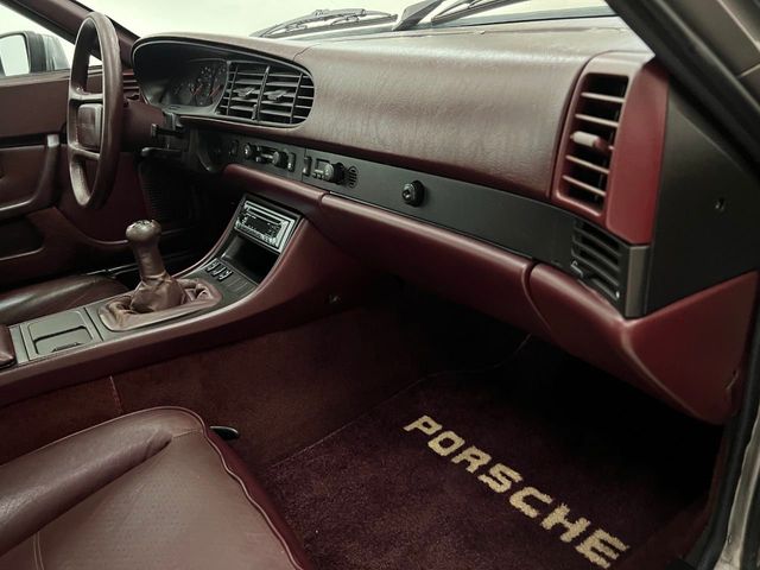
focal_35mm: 26
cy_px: 285
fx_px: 571
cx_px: 380
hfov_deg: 67.3
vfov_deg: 53.1
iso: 800
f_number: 1.5
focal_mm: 5.7
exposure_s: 1/30
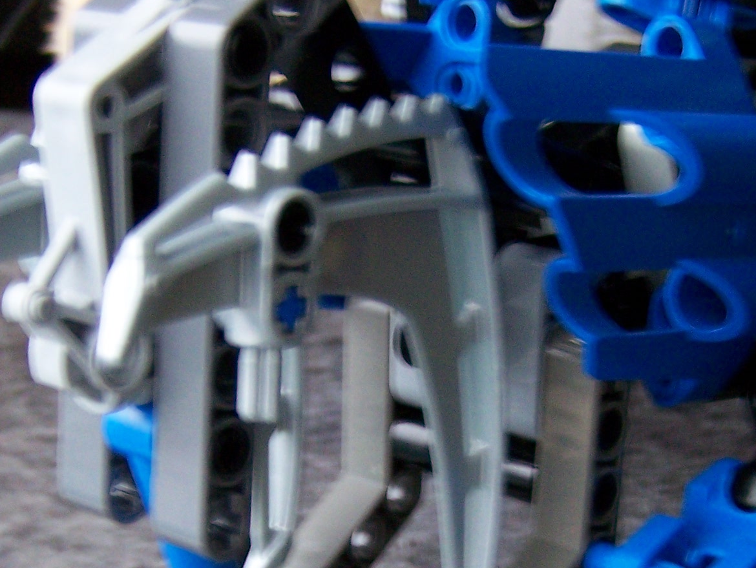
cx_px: 398
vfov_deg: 15.9
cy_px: 509
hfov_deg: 21.3
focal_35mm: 92
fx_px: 2010
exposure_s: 1/8
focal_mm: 6.3
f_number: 2.8
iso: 160
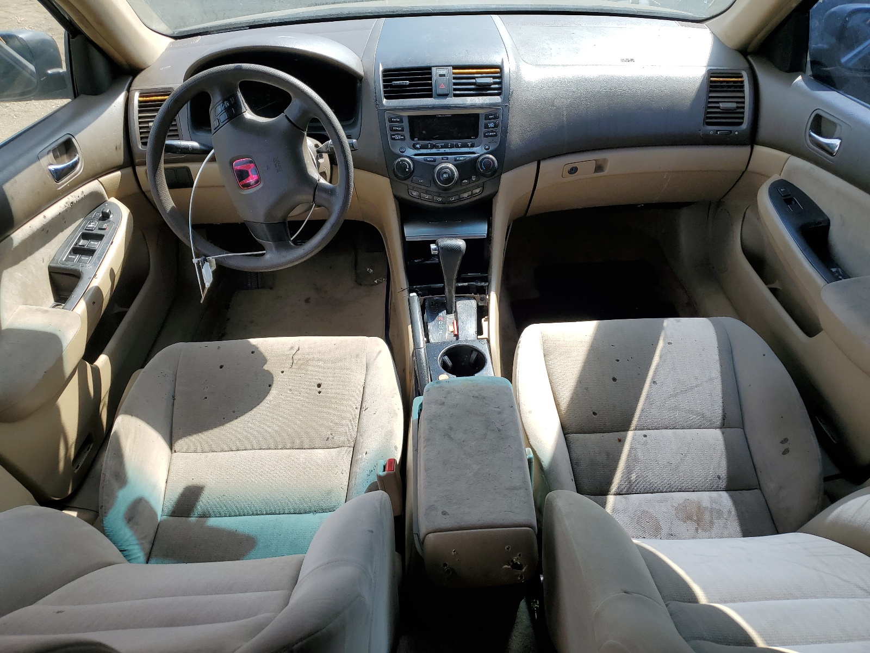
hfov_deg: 67.3
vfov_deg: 53.1
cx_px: 435
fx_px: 653
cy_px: 326
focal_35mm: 26
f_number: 1.5
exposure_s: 1/833
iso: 50
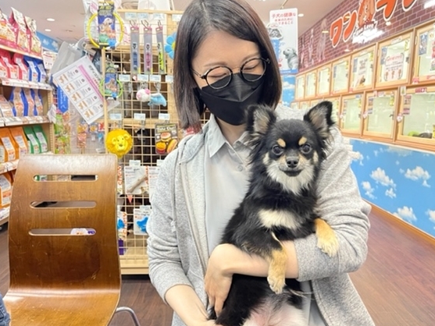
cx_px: 218
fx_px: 352
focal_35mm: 28
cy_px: 171
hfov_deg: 63.4
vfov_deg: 49.7
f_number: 1.6
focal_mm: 4.2
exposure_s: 1/60
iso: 160
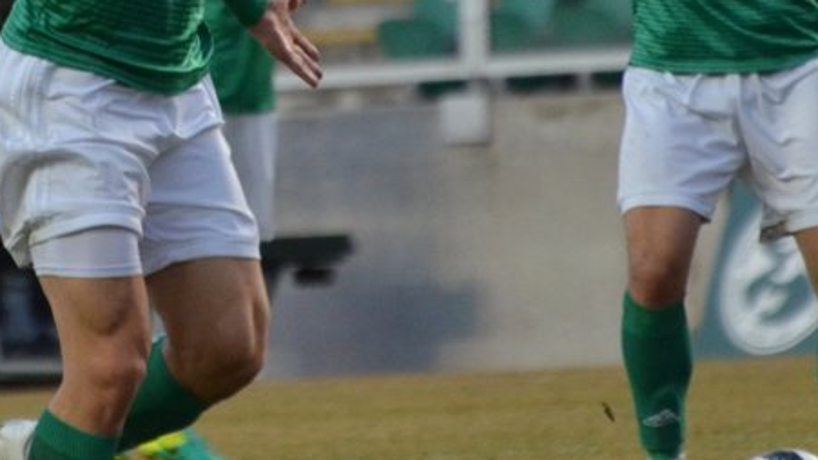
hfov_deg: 1.7
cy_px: -12
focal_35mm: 1252
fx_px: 27164
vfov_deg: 1.0
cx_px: 196
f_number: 5.6
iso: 1250
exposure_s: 1/500
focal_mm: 300
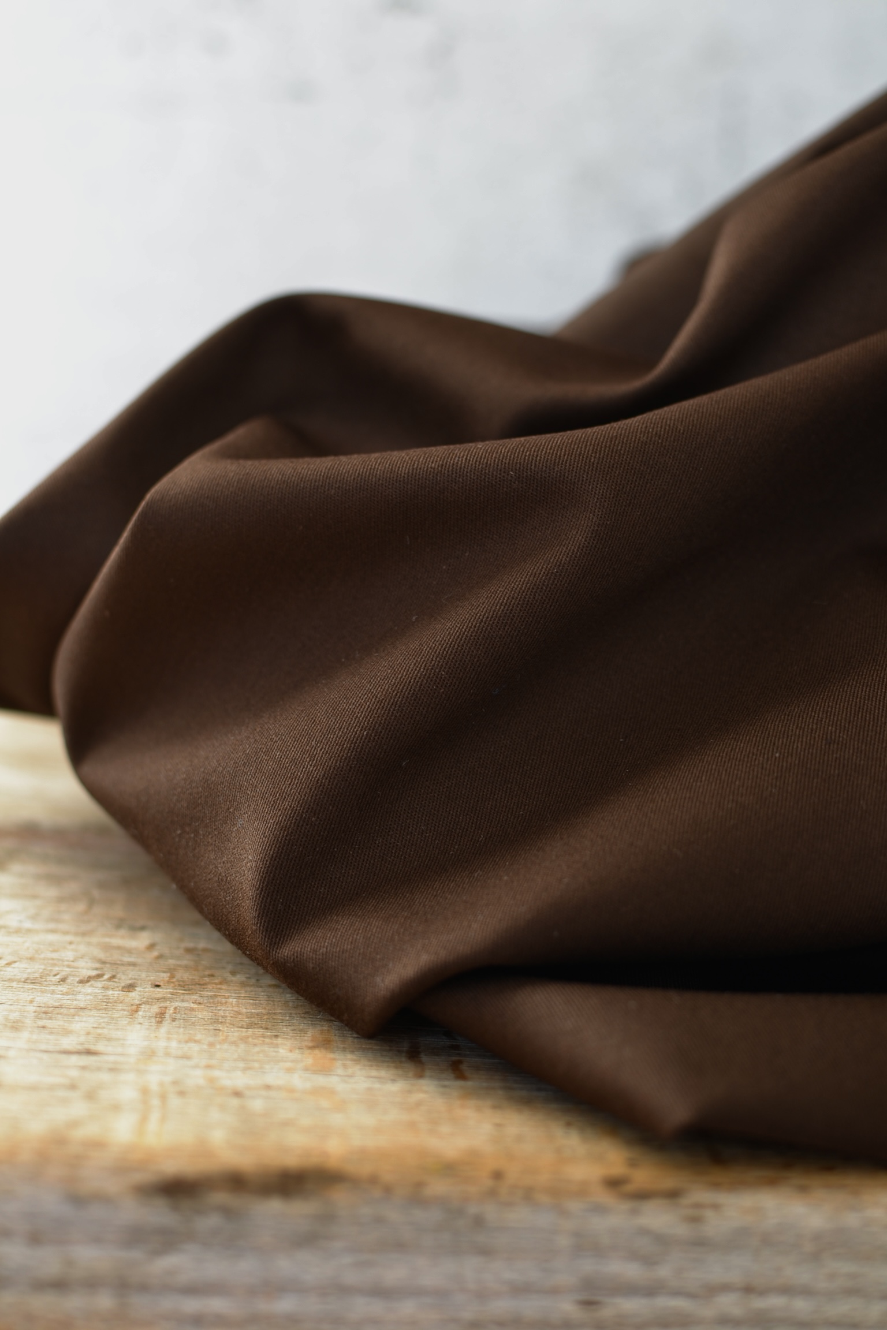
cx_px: 444
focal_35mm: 52
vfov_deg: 37.9
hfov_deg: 25.8
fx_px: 1940
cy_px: 665
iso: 100
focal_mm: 35
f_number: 3.5
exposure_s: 1/50
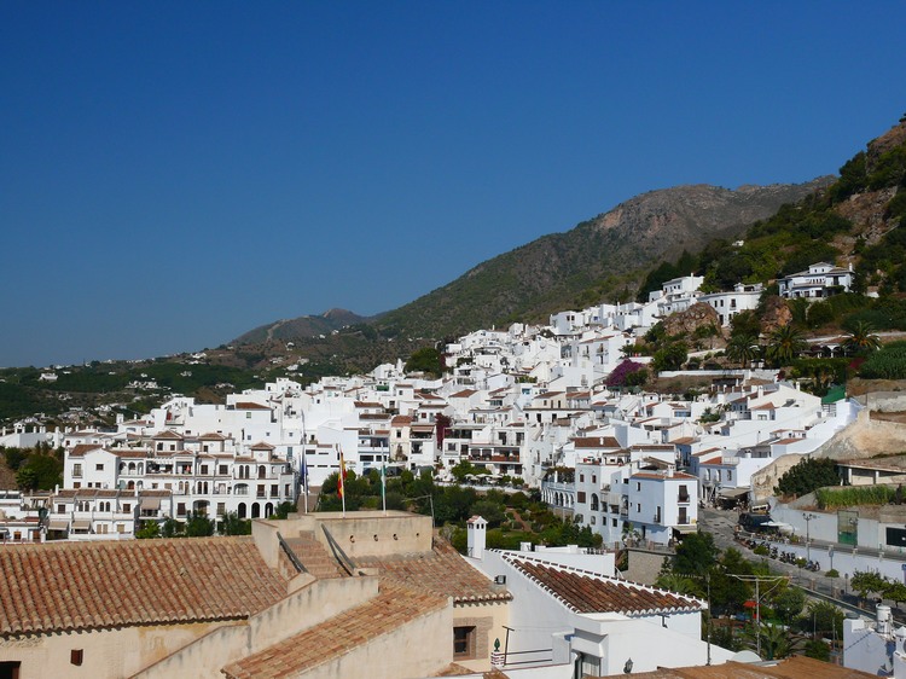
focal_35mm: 44
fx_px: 1151
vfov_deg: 32.9
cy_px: 340
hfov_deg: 43.0
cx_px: 453
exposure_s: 1/400
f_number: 5.6
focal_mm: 9.3
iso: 100
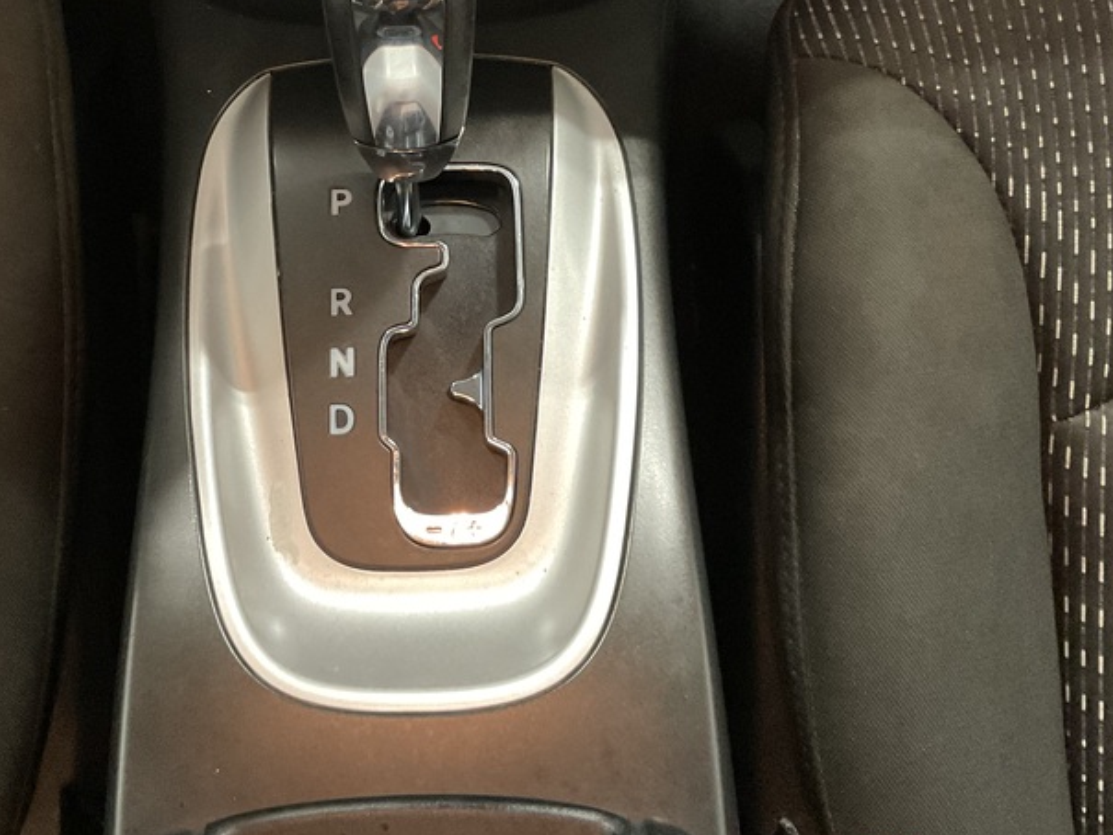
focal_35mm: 46
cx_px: 419
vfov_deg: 30.9
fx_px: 1479
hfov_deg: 40.9
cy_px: 189
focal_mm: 3
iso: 500
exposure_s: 1/30
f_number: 1.8
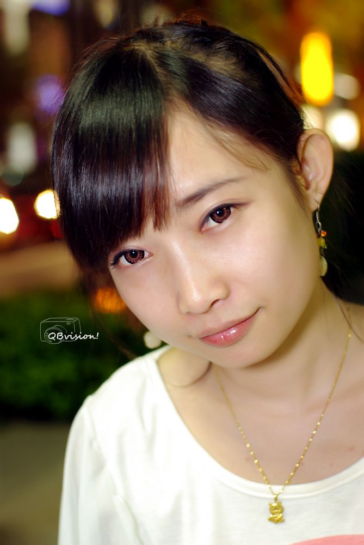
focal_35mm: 64
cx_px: 182
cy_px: 272
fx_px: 968
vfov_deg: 31.4
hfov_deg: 21.3
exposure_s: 1/10
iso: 250
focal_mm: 43
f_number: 2.8
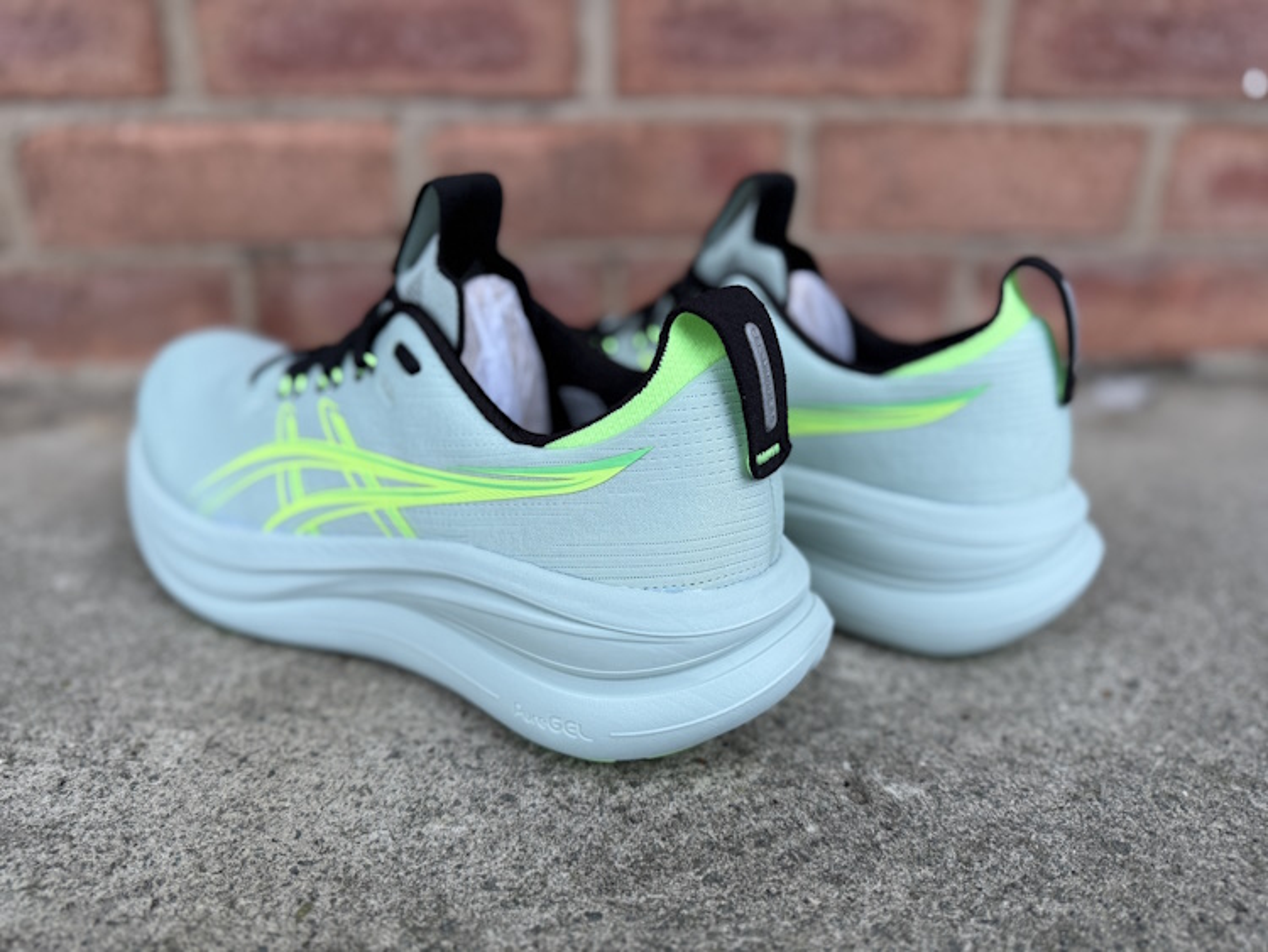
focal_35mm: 24
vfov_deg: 56.8
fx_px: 879
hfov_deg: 71.6
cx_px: 634
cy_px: 476
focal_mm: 6.76
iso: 200
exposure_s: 1/100
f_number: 1.78
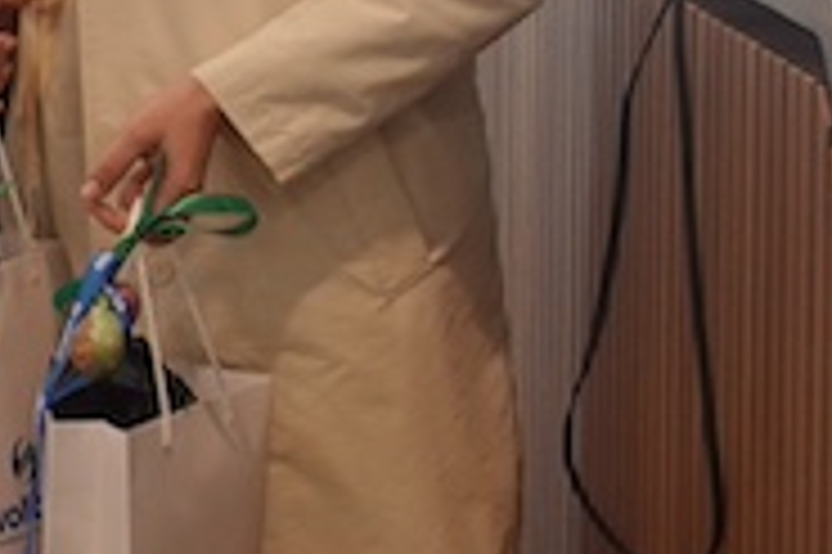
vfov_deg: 7.8
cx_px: -1565
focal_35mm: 173
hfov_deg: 9.6
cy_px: -151
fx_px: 3995
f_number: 2.5
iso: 125
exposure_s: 1/30
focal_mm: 9.9
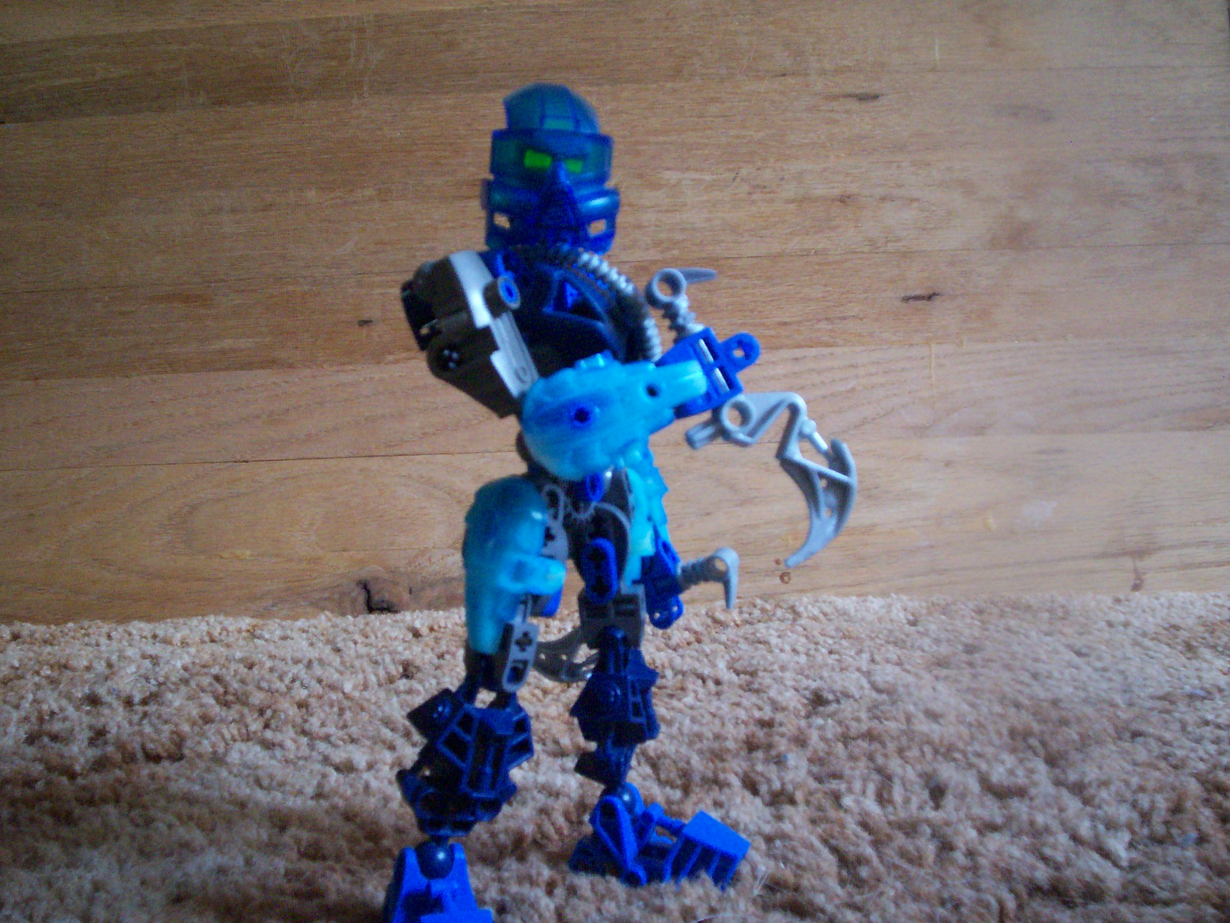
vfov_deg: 39.7
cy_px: 462
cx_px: 615
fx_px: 1279
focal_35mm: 36
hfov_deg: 51.4
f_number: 4.5
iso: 301
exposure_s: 1/8
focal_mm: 5.9
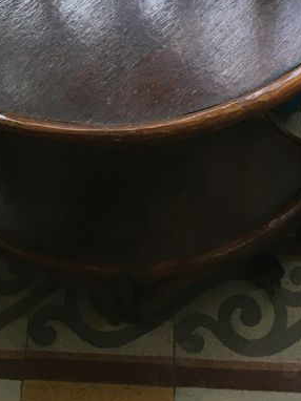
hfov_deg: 19.3
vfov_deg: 23.4
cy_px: -85
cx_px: 93
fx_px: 882
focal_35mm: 76
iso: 32
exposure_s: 1/33
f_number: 2.2
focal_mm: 4.15
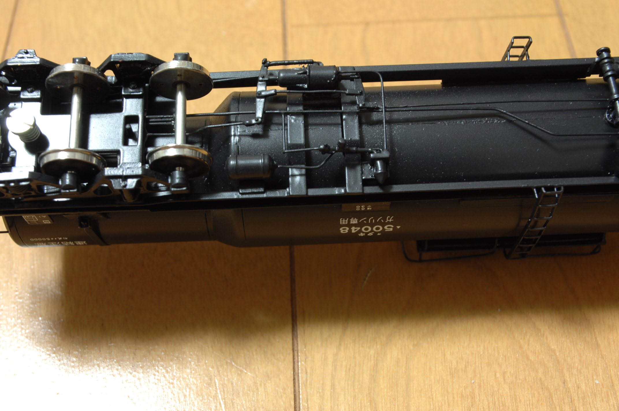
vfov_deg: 28.0
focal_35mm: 48
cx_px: 310
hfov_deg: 41.2
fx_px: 824
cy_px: 206
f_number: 11
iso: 100
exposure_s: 6
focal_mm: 32
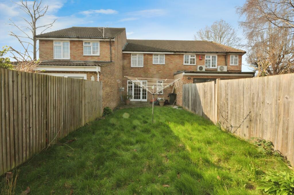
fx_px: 122
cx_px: 147
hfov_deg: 100.5
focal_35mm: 15
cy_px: 98
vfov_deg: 77.2
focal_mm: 10
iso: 500
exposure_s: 1/250
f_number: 16
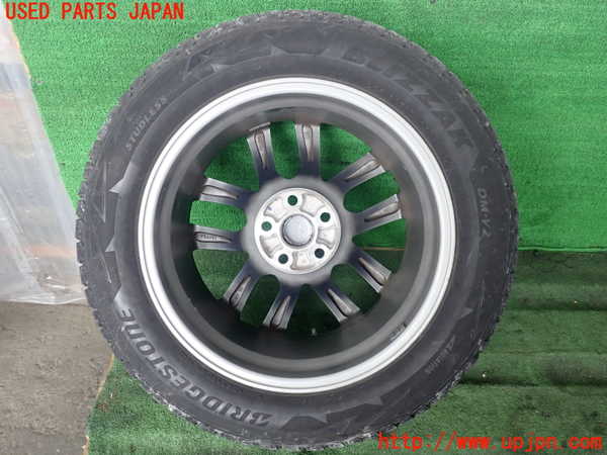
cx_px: 304
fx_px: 526
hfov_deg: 60.0
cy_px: 228
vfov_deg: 46.8
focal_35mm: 30
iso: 200
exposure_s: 1/30
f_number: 2.3
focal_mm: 5.5
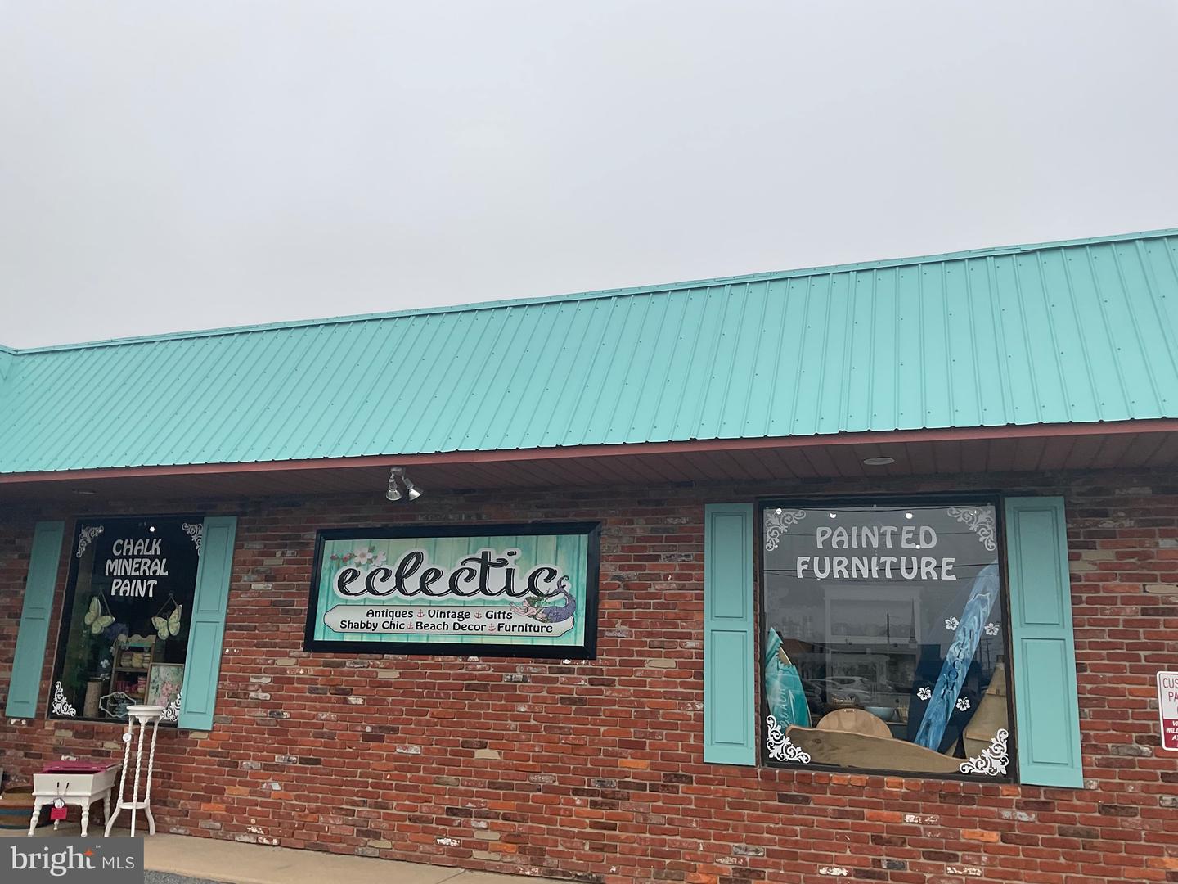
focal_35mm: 29
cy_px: 442
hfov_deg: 61.7
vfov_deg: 48.2
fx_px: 987
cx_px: 589
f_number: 1.8
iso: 16
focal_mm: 3
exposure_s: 1/3788
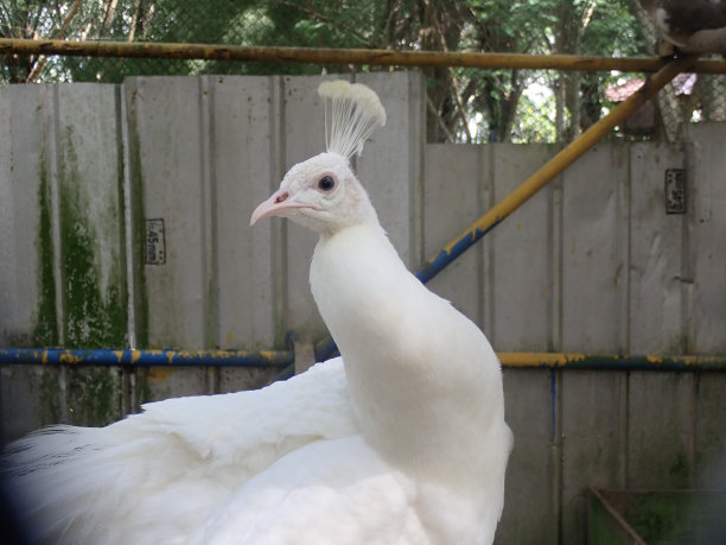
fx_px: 1028
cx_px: 363
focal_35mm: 49
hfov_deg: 38.9
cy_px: 272
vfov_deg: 29.7
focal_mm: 8.99
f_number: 3.2
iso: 200
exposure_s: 1/100
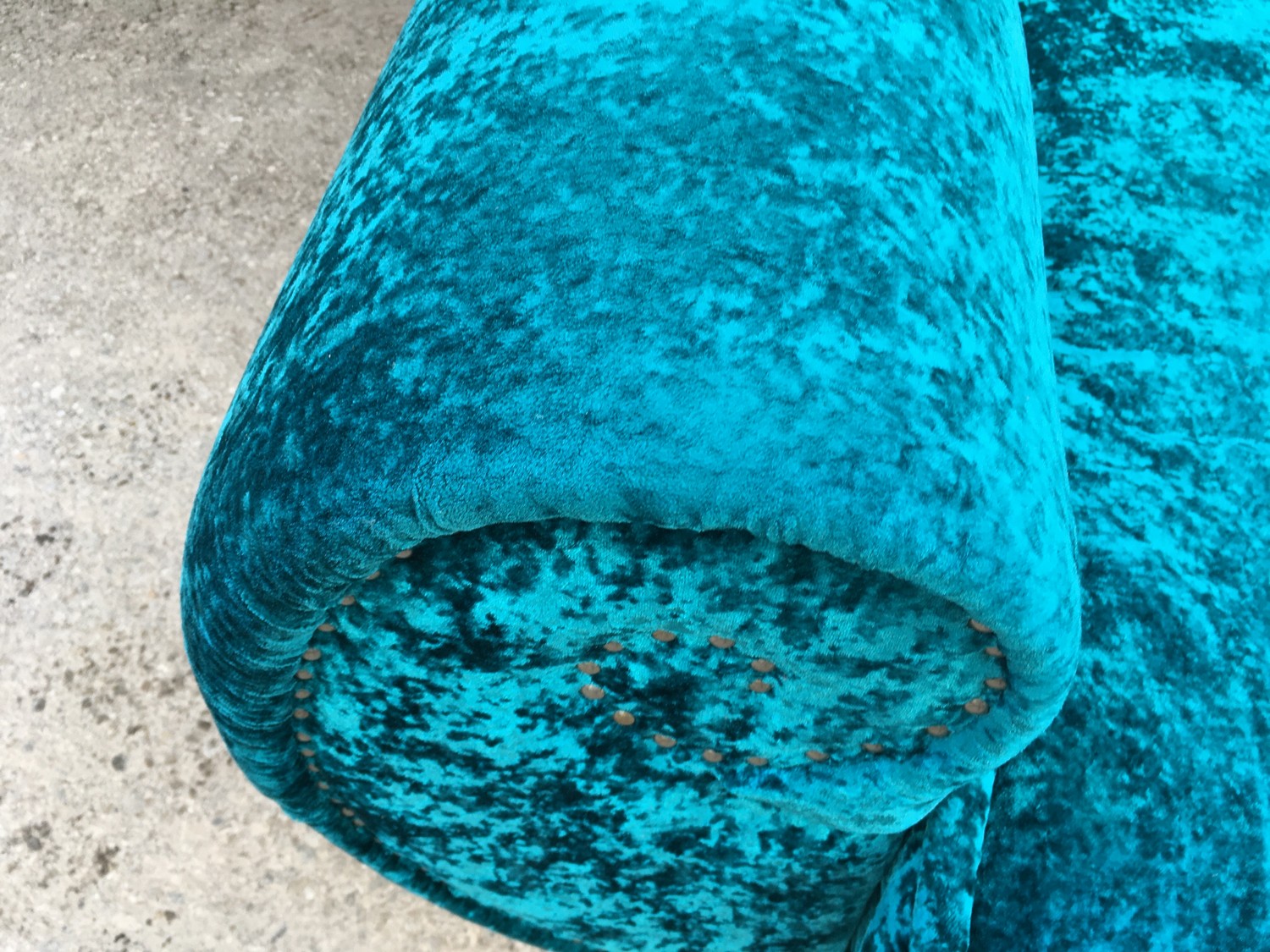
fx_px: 1064
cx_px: 635
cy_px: 476
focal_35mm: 29
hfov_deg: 61.7
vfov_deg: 48.2
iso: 25
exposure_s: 1/108
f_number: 2.2
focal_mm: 4.15
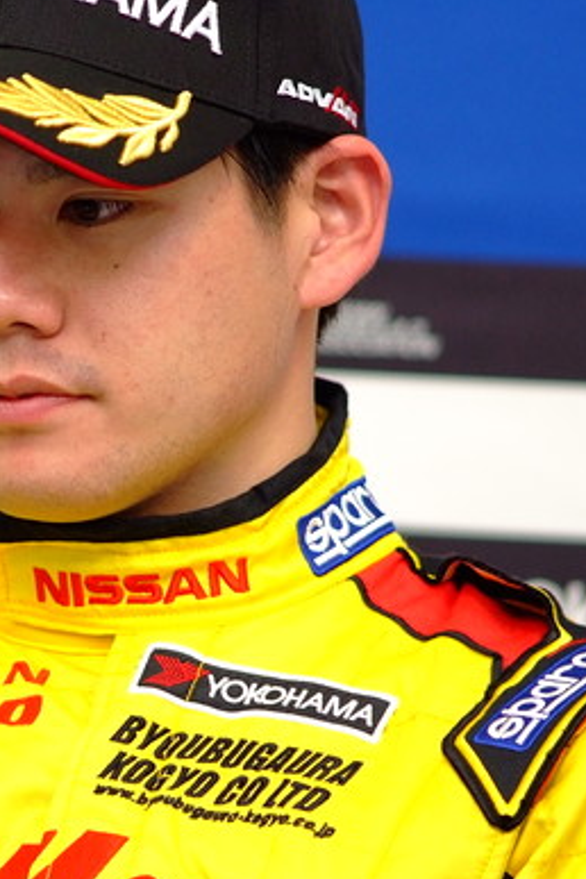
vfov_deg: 4.1
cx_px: 16
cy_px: 363
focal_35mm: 502
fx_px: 12256
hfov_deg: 2.7
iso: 800
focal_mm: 180
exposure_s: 1/250
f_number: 2.8
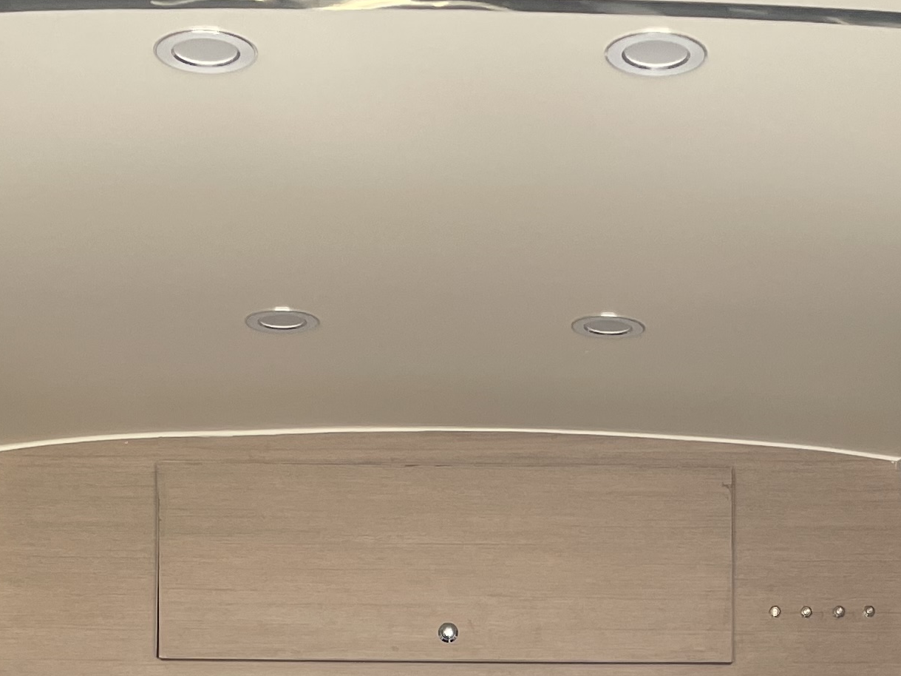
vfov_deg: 15.8
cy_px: 1008
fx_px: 2238
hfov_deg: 22.7
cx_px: 524
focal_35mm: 86
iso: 64
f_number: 1.6
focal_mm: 4.2
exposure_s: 1/121
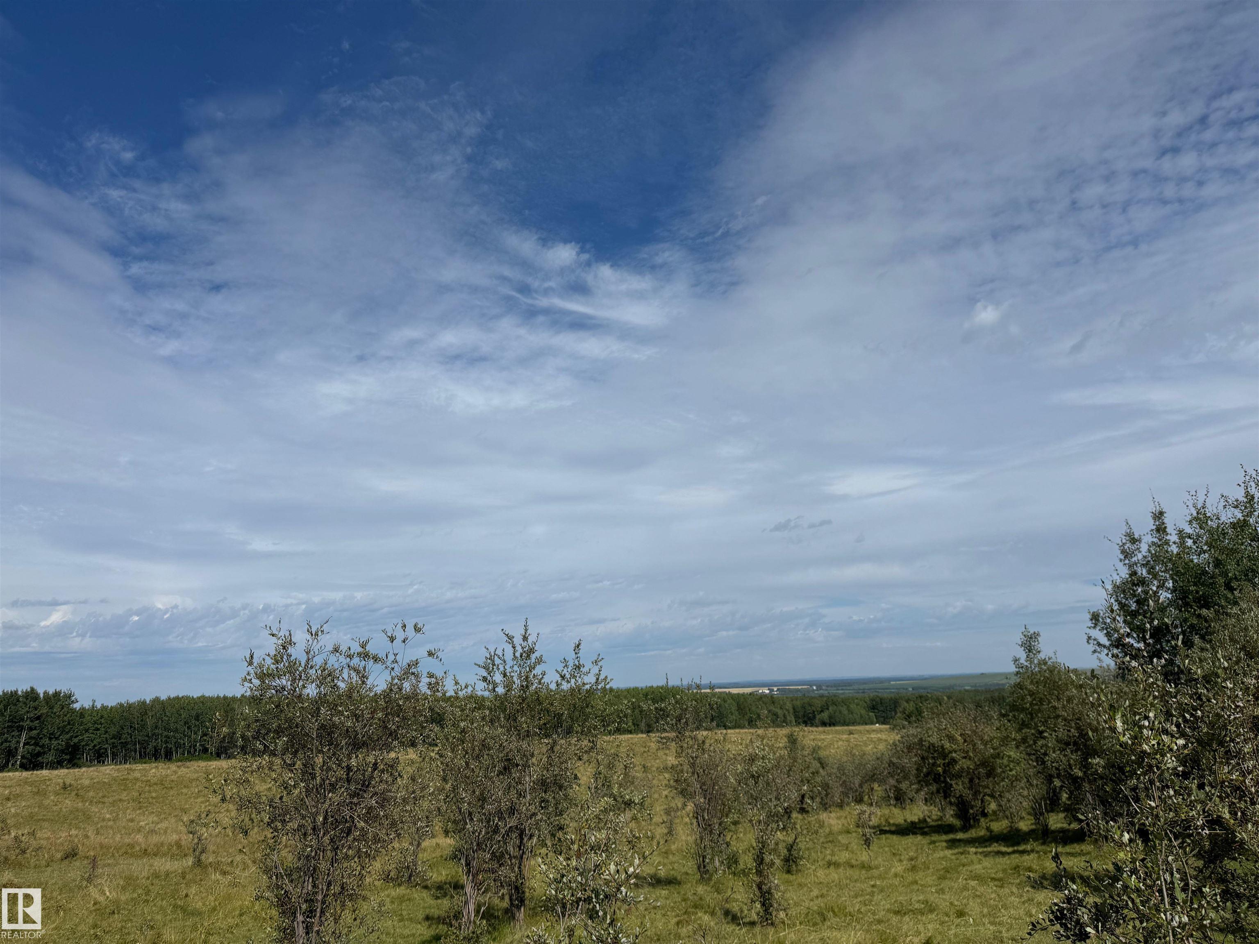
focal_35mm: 24
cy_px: 472
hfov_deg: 71.6
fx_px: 873
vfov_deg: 56.8
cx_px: 630
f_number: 1.78
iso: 100
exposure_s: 1/12346
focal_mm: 6.76
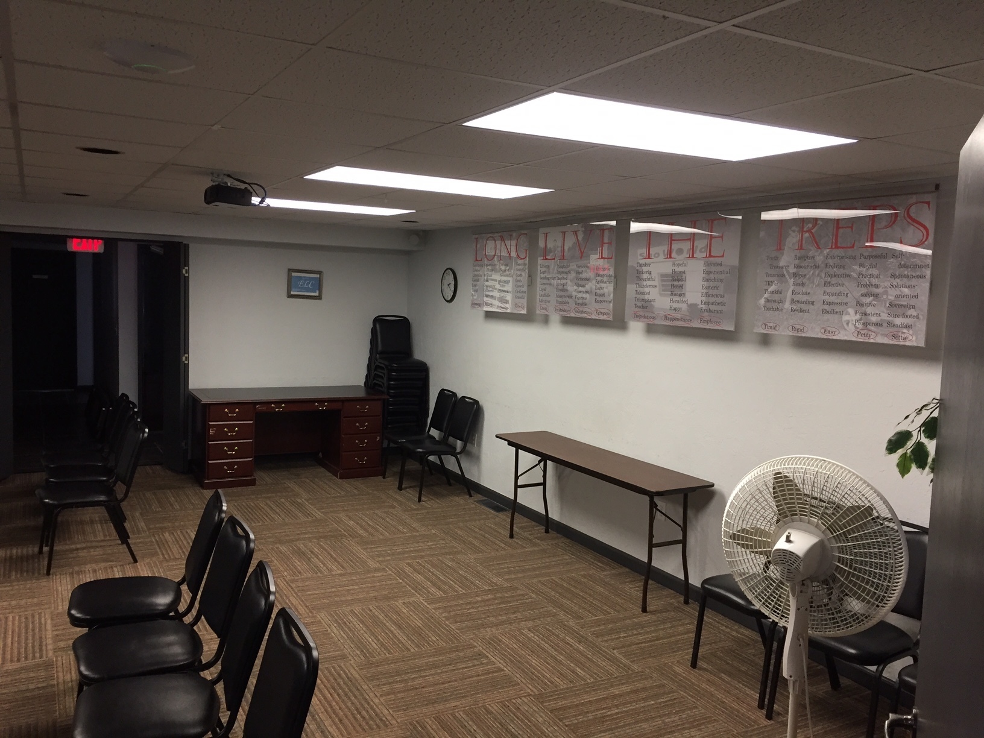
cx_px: 492
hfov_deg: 61.7
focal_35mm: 29
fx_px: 824
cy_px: 369
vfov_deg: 48.2
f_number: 2.2
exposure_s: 1/30
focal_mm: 4.15
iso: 125
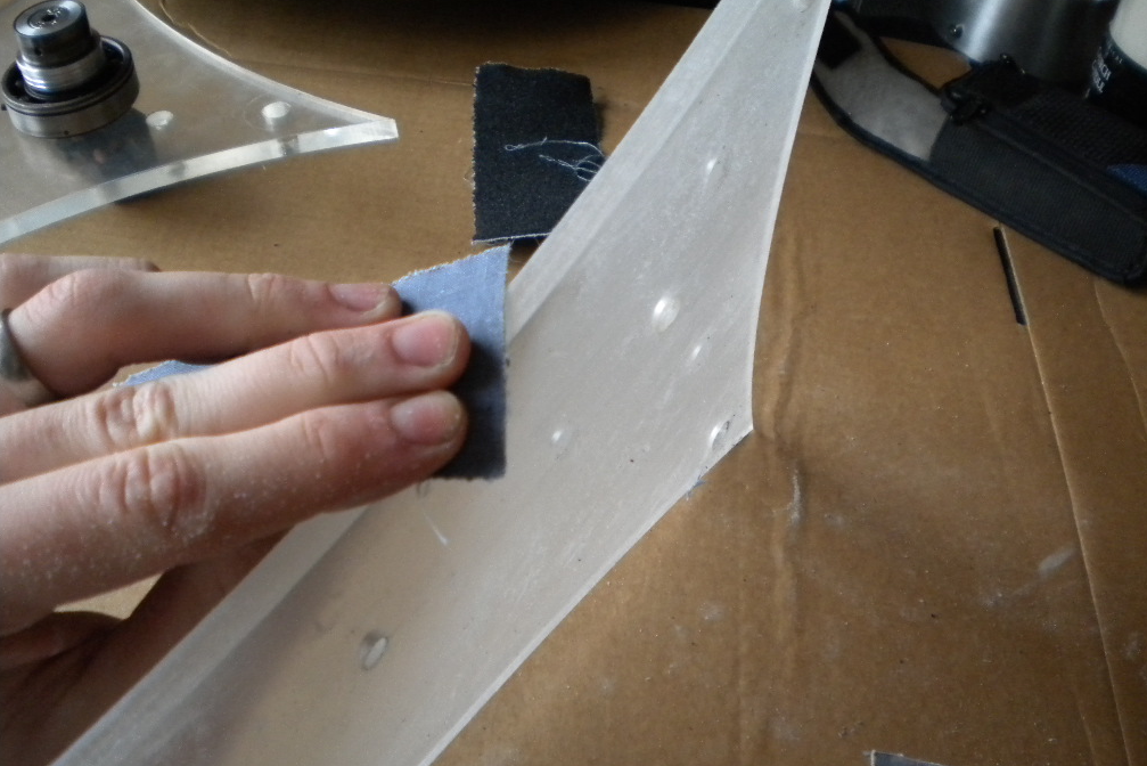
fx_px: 1179
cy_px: 421
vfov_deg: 35.9
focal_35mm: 37
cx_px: 579
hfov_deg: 51.9
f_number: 3.1
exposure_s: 1/65
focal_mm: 6.3
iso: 400
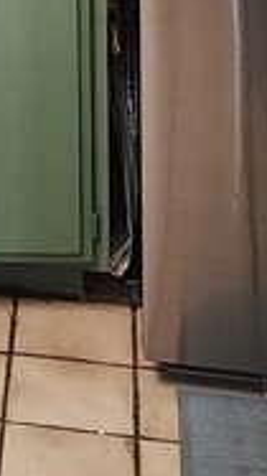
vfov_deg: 14.2
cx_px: -320
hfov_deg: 8.3
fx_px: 1727
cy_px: -336
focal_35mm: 137
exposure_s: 1/120
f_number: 1.8
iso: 160
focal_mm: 6.4
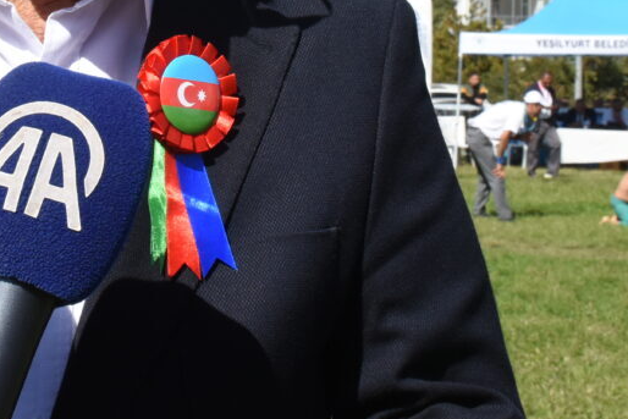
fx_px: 1954
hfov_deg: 18.0
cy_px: -78
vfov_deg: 12.0
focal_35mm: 112
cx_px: 71
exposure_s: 1/640
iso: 640
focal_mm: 30
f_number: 13
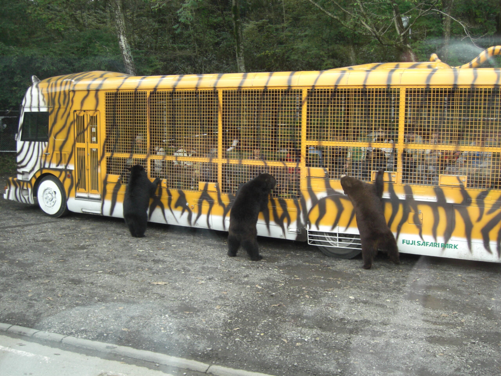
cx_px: 250
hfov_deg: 49.0
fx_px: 550
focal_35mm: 38
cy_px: 188
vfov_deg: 37.7
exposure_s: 1/50
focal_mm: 7.9
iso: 200
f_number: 2.8
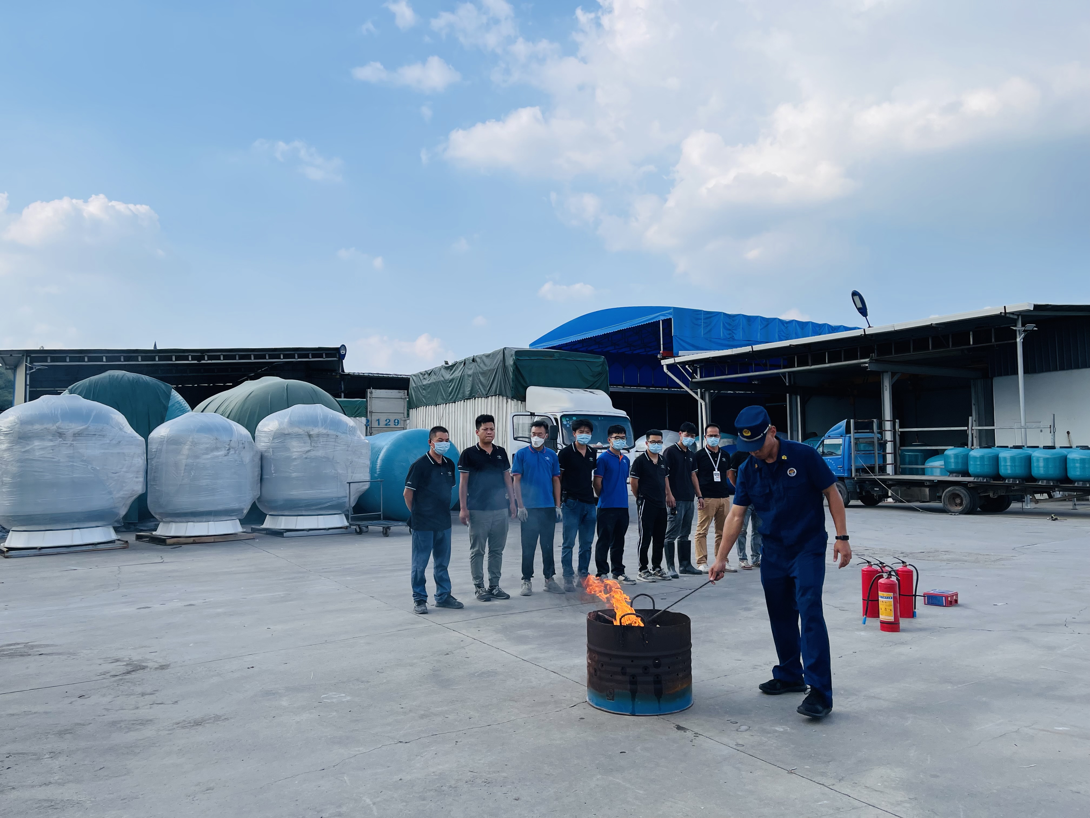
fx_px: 819
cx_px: 545
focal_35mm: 26
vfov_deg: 53.1
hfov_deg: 67.3
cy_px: 409
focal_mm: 5.1
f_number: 1.6
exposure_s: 1/3003
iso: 32
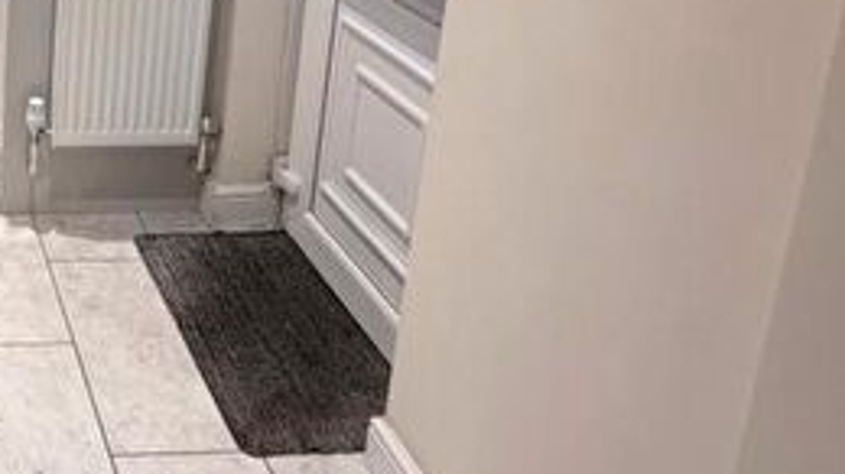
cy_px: -131
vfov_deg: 25.3
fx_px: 918
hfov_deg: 40.2
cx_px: -81
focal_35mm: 41
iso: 200
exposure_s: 1/50
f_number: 2.2
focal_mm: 2.22
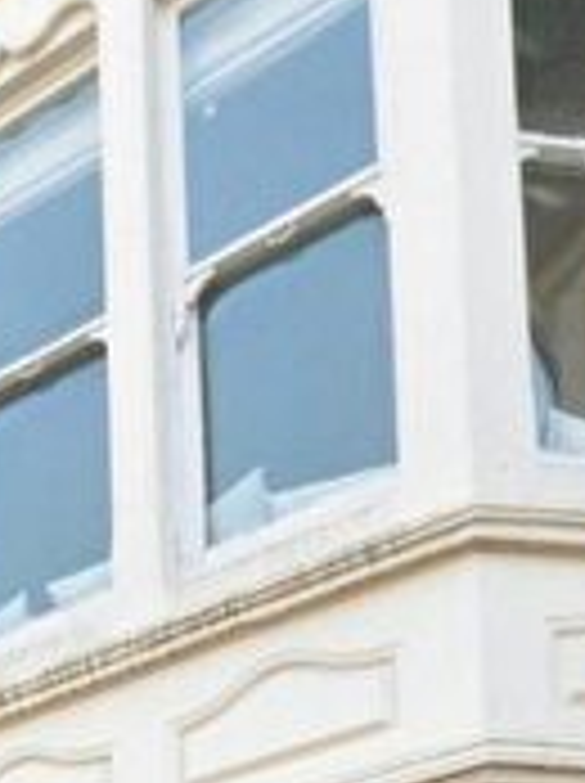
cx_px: -148
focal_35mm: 58
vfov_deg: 29.3
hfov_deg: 22.8
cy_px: 904
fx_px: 1310
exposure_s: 1/320
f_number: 9
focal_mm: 10
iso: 1600
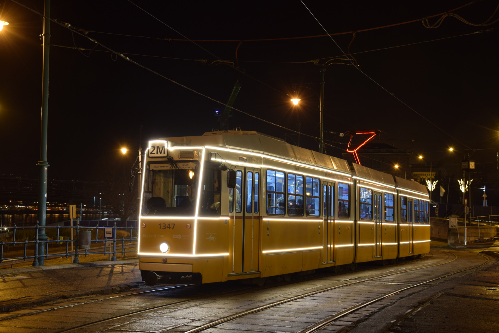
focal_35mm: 52
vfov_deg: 26.0
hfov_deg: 38.2
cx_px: 248
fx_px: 721
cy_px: 166
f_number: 6.3
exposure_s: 1/2
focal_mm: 34
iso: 200
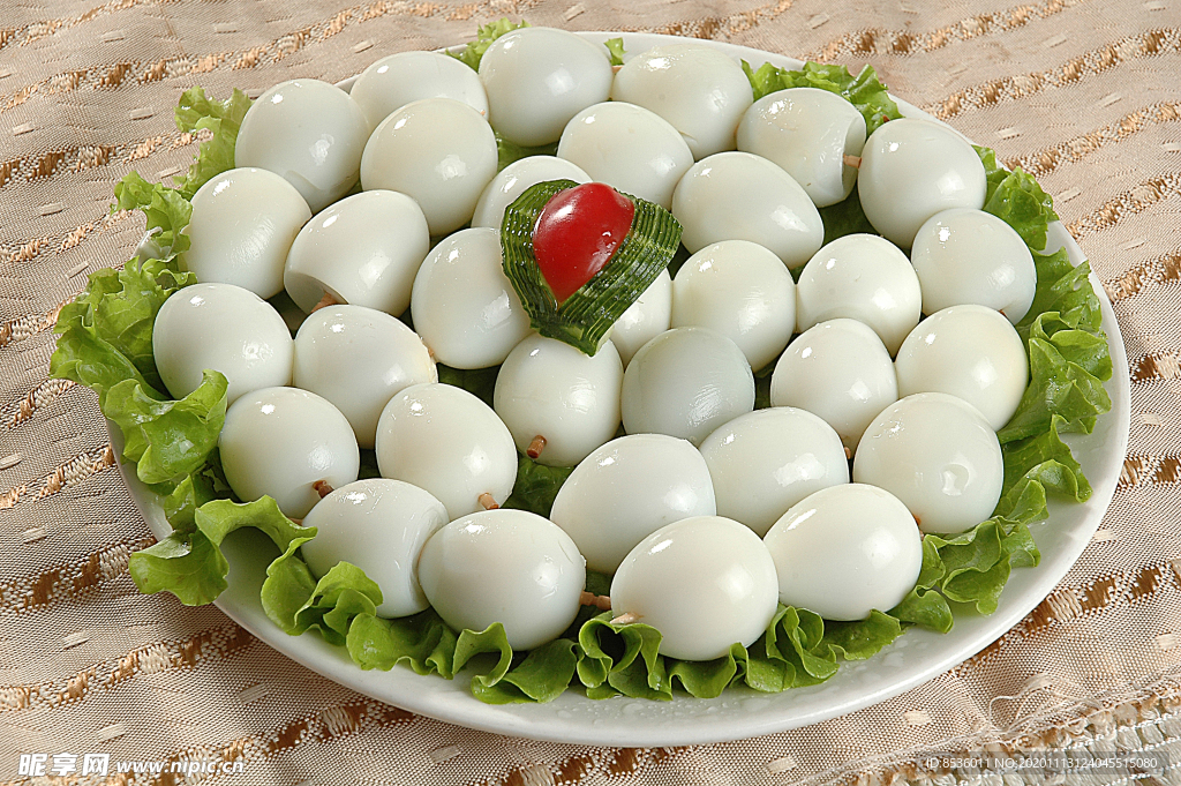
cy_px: 393
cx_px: 590
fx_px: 3048
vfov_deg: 14.7
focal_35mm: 93
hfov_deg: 21.9
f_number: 16
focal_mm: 62
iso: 200
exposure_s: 1/125
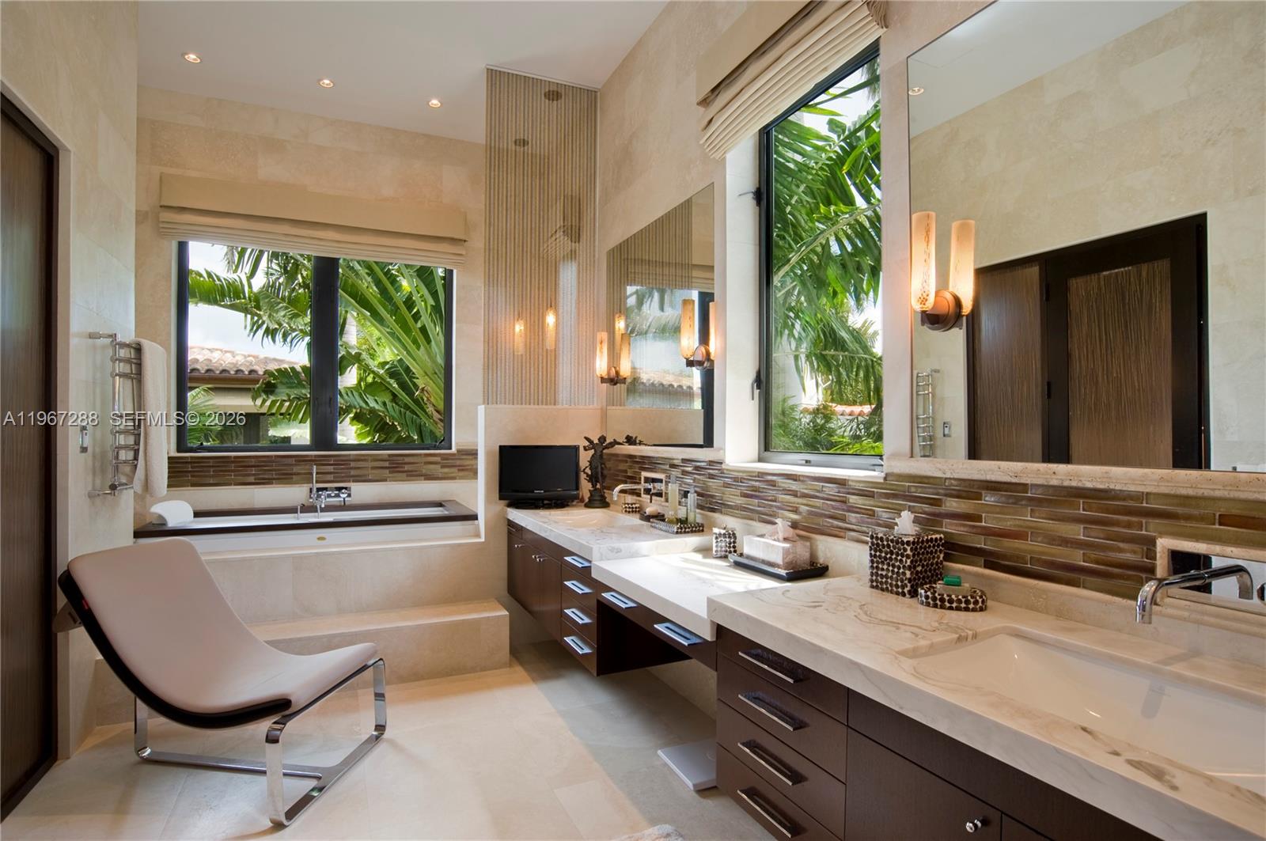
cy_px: 420
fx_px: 632
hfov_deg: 90.1
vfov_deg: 67.3
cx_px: 633
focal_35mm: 18
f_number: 13
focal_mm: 18
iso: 200
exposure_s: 1/25
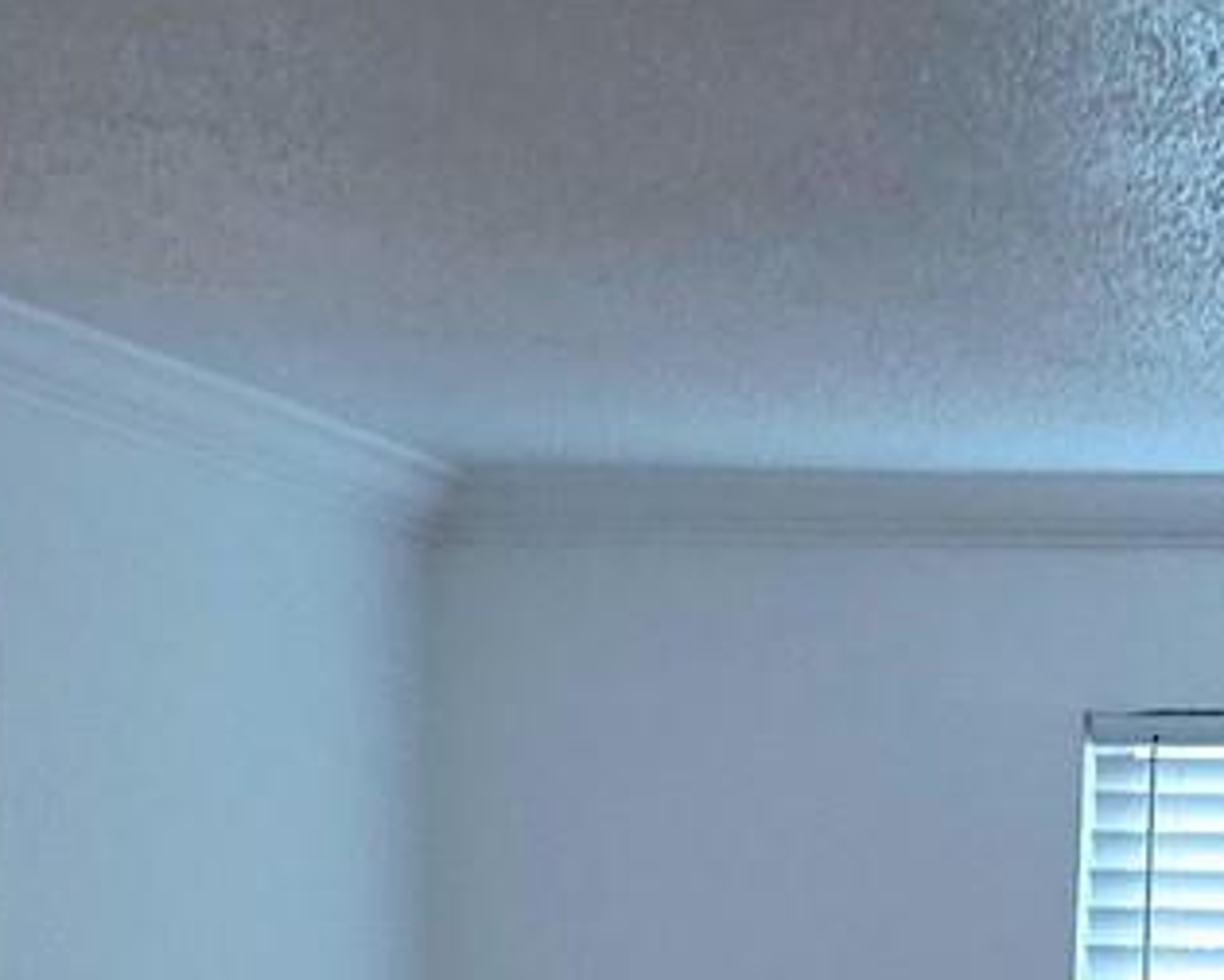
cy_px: 2042
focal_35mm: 146
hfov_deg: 13.1
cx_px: 1127
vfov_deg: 9.8
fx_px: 5289
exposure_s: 1/24
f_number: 1.7
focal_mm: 6.3
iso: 100
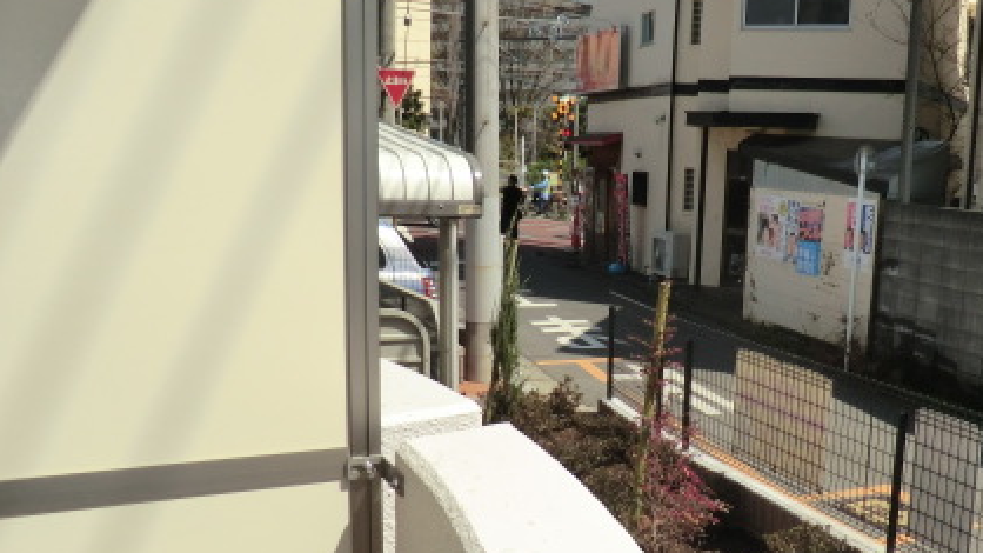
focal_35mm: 40
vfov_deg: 29.4
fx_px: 1042
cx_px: 713
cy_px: 379
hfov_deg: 48.9
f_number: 7.5
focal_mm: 4.3
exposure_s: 1/250
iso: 80
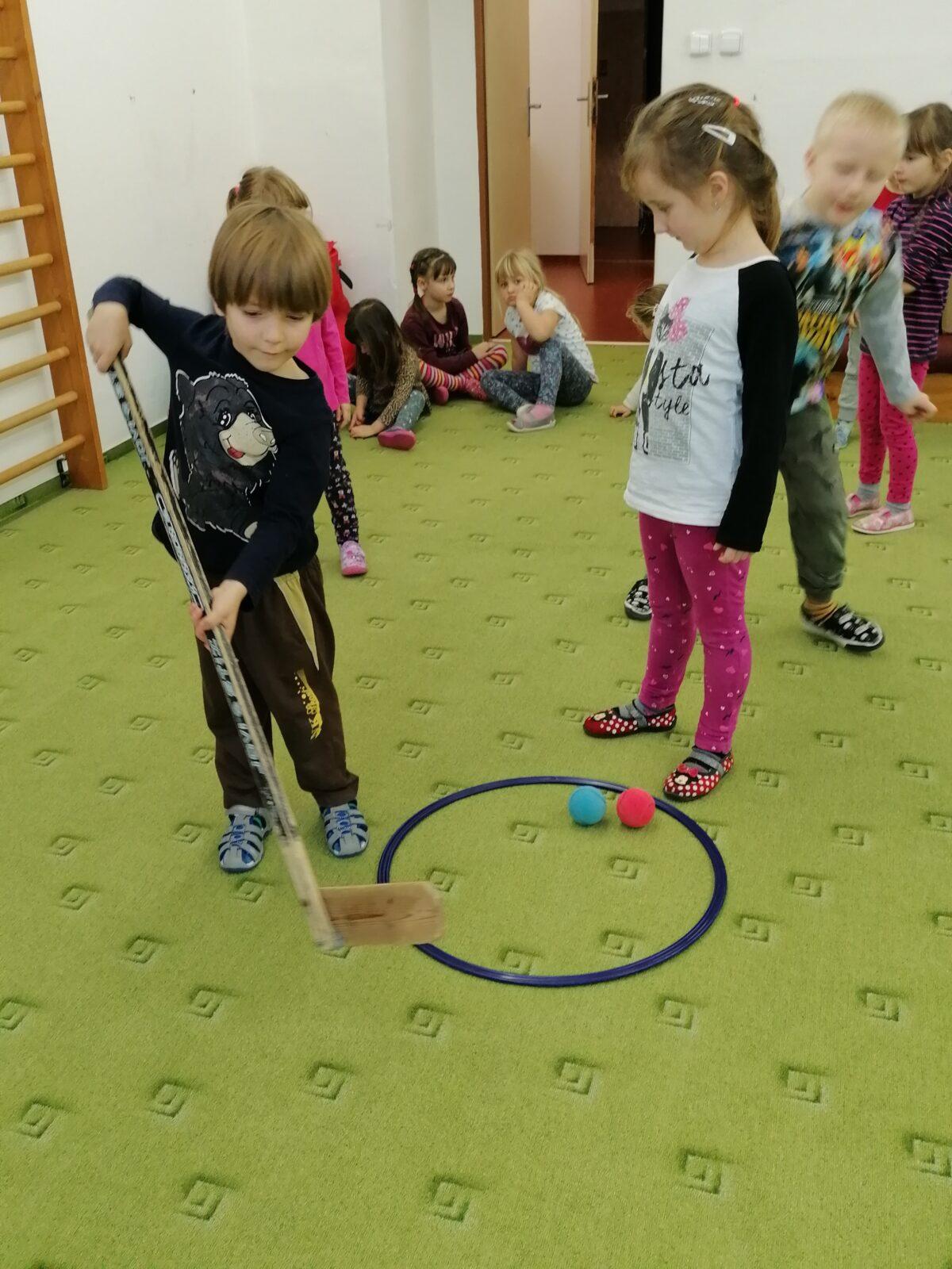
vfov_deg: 52.6
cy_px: 634
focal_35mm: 35
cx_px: 476
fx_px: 1283
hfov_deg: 40.7
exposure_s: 1/50
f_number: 1.8
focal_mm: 4.75
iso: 125
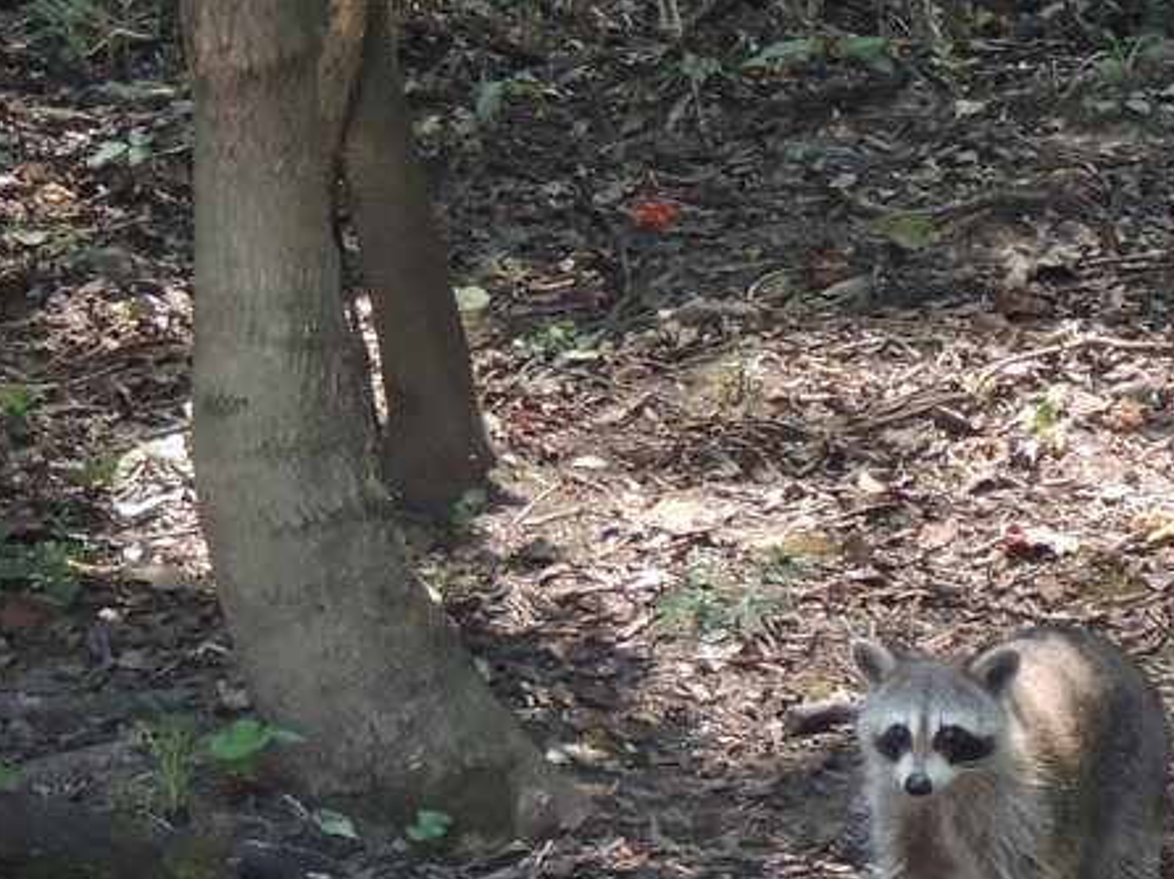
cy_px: 289
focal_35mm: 488
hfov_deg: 4.1
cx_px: 1543
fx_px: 16542
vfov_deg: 3.0
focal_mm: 30.3
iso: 640
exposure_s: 1/250
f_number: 4.5
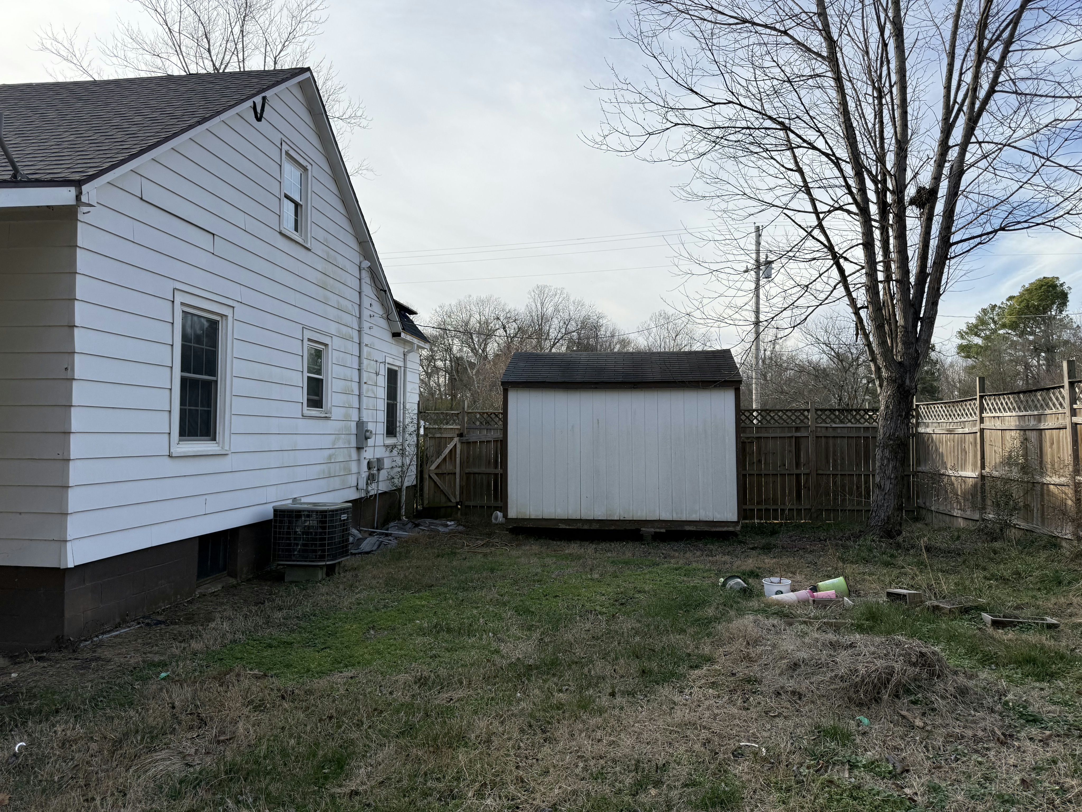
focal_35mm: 24
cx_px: 541
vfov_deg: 56.8
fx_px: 750
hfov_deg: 71.6
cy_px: 406
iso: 80
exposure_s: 1/3333
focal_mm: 6.76
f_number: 1.78
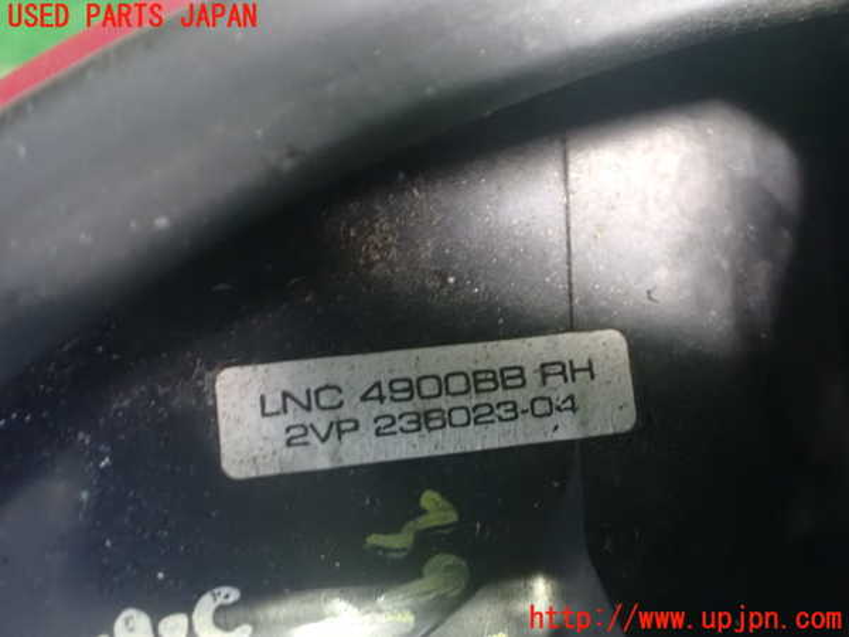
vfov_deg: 46.8
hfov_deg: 60.0
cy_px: 318
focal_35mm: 30
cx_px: 424
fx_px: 736
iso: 1600
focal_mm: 5.4
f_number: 2.3
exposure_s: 1/30
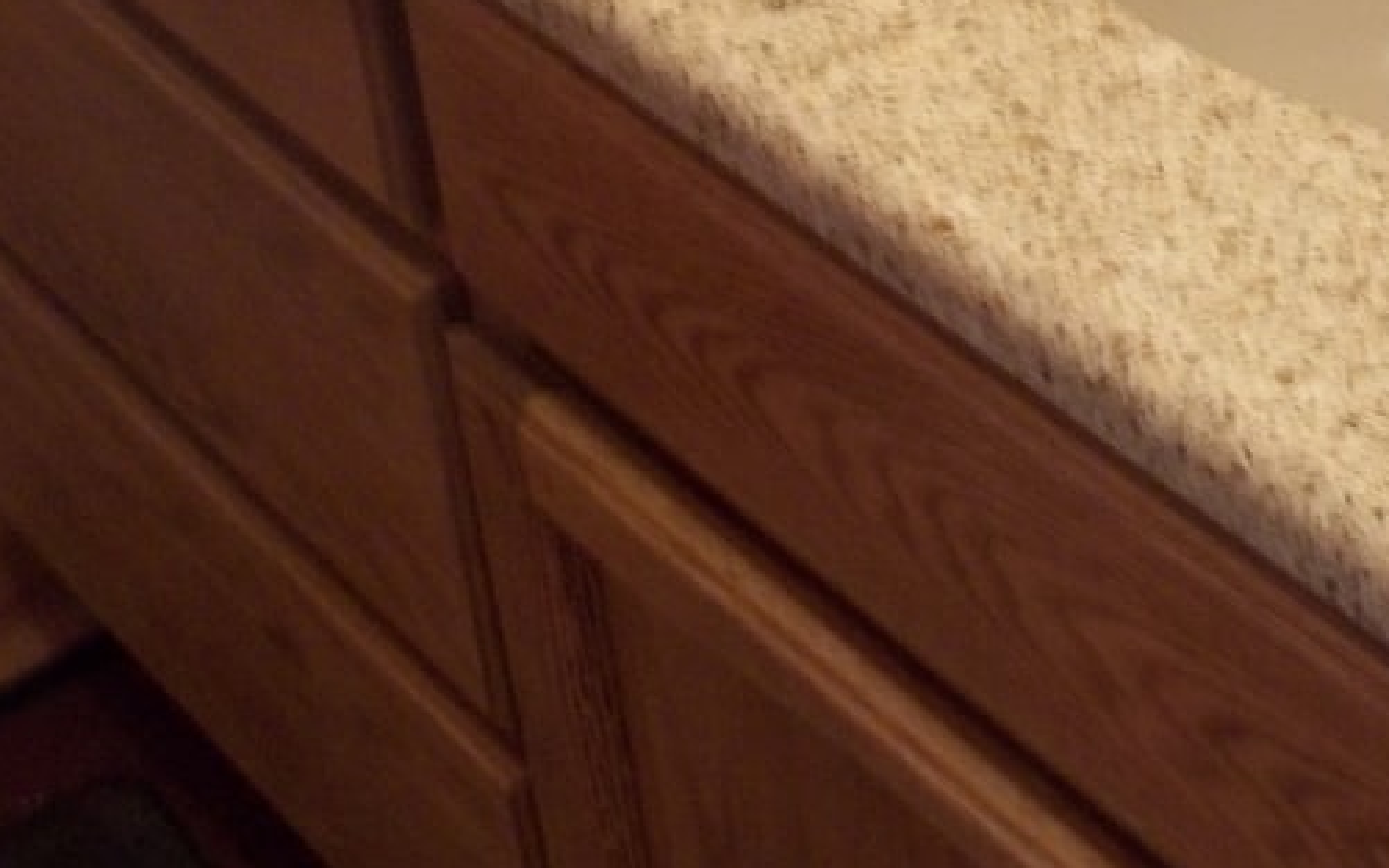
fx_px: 3520
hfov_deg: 22.0
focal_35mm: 93
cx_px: 1127
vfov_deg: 13.5
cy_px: -272
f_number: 3.3
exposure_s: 1/10
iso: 160
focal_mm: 5.9
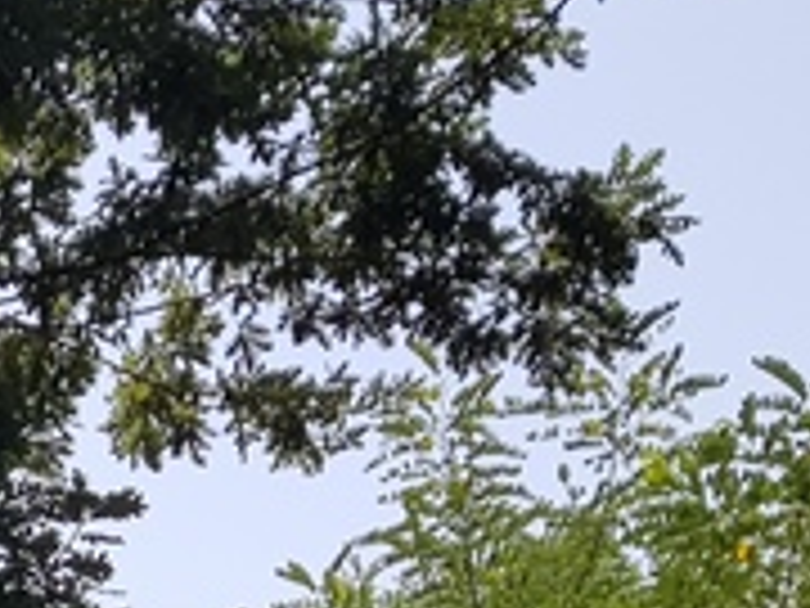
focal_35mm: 146
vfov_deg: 9.2
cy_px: 1428
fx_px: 3416
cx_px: -763
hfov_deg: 12.1
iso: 40
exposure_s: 1/2144
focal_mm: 4.2
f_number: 1.7
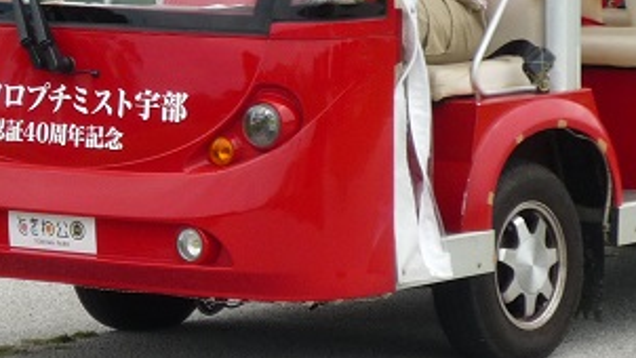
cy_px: 18
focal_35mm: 224
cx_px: 152
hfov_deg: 9.6
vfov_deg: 5.4
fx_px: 3778
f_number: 4.9
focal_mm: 12.2
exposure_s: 1/320
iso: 100
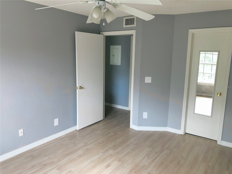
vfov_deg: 49.7
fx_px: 188
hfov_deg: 63.4
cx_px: 116
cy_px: 87
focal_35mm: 28
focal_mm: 4
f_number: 1.8
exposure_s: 1/30
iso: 25
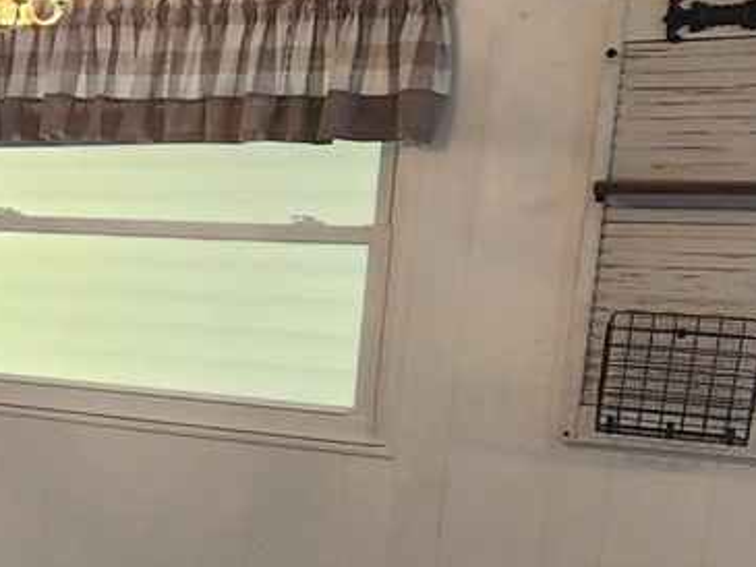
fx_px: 1245
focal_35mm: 57
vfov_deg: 25.4
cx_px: -311
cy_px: 422
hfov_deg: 26.6
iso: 125
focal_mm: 2.2
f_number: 2.2
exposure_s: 1/60
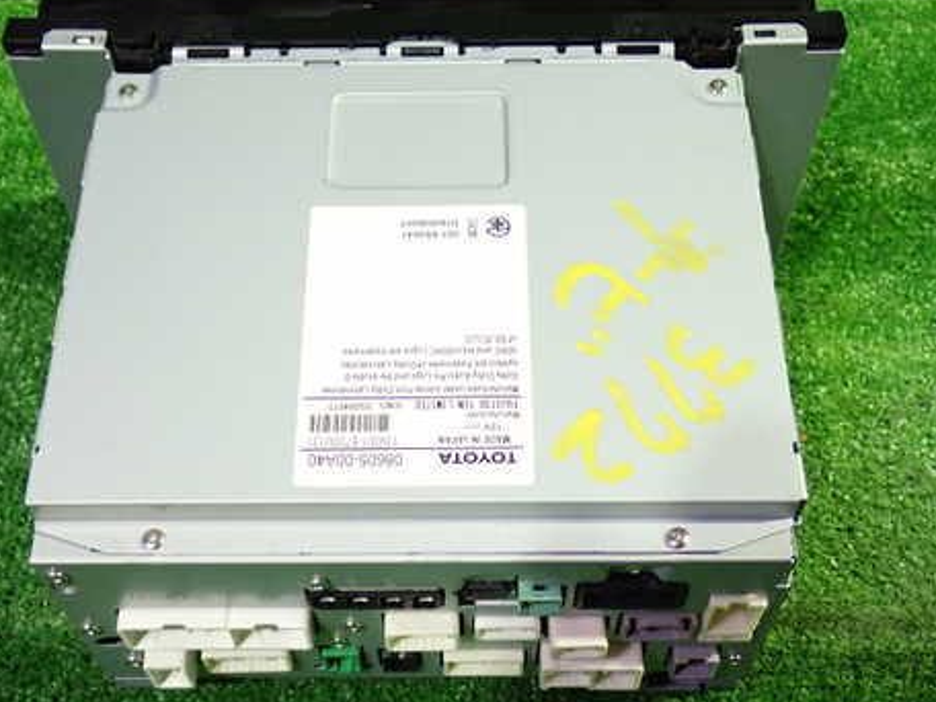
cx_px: 437
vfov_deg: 29.1
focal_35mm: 50
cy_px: 345
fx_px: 1352
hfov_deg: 38.2
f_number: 2.7
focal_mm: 6.83
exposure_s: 1/30
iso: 800
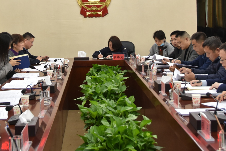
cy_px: 17
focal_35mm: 66
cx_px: 86
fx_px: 414
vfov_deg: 20.2
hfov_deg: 30.4
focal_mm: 20
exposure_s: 1/60
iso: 640
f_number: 3.5
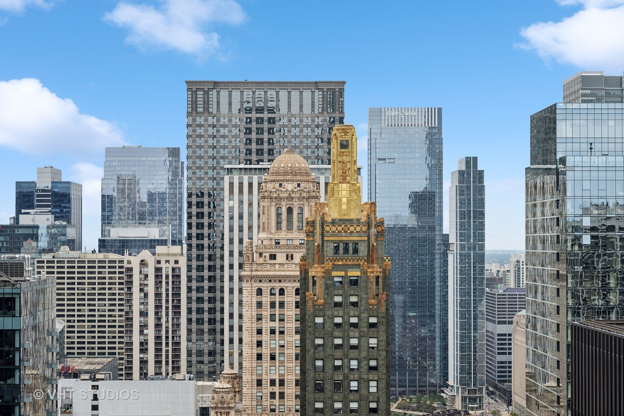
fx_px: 1369
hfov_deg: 25.7
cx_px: 312
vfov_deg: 17.3
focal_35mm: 79
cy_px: 208
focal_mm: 79
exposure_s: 1/250
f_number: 9.5
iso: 400
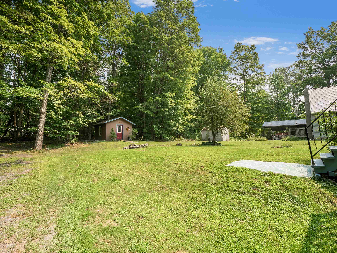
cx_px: 168
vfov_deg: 78.2
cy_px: 126
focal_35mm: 16
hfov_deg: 94.5
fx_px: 156
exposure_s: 1/320
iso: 200
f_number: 5
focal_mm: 8
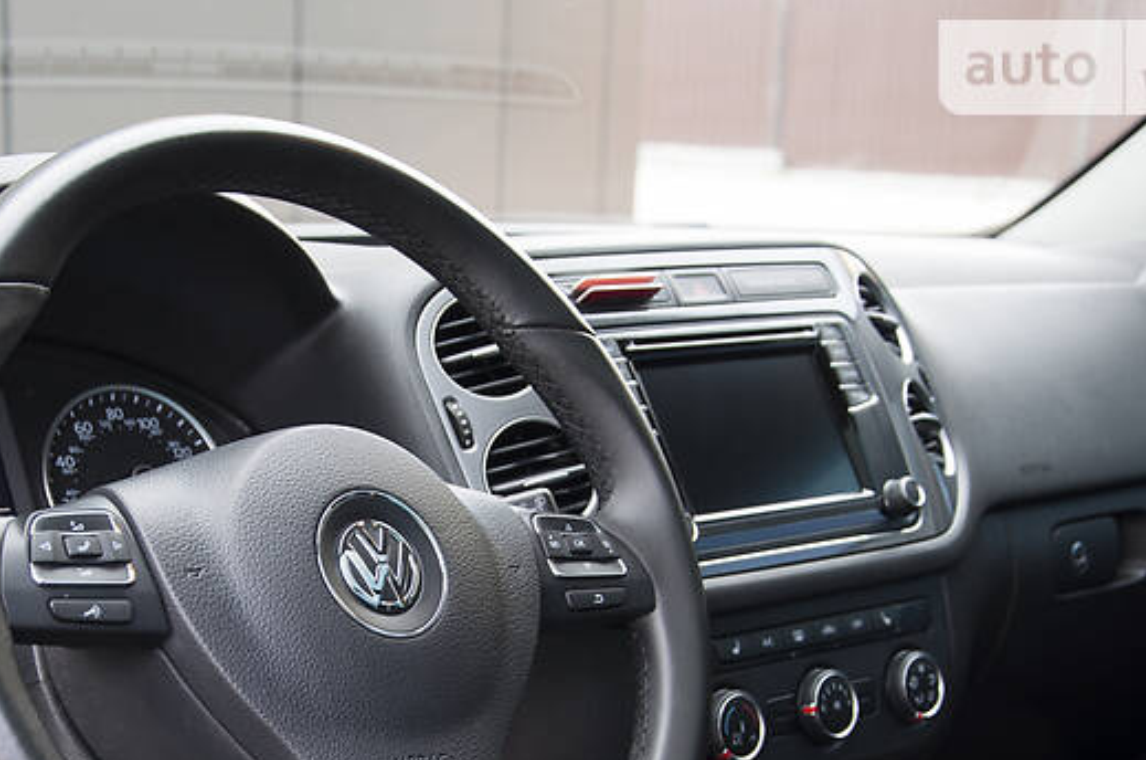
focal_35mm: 74
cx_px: 406
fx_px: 2351
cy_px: 580
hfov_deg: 27.3
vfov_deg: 18.2
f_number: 5.6
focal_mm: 32
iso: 100
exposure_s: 1/25
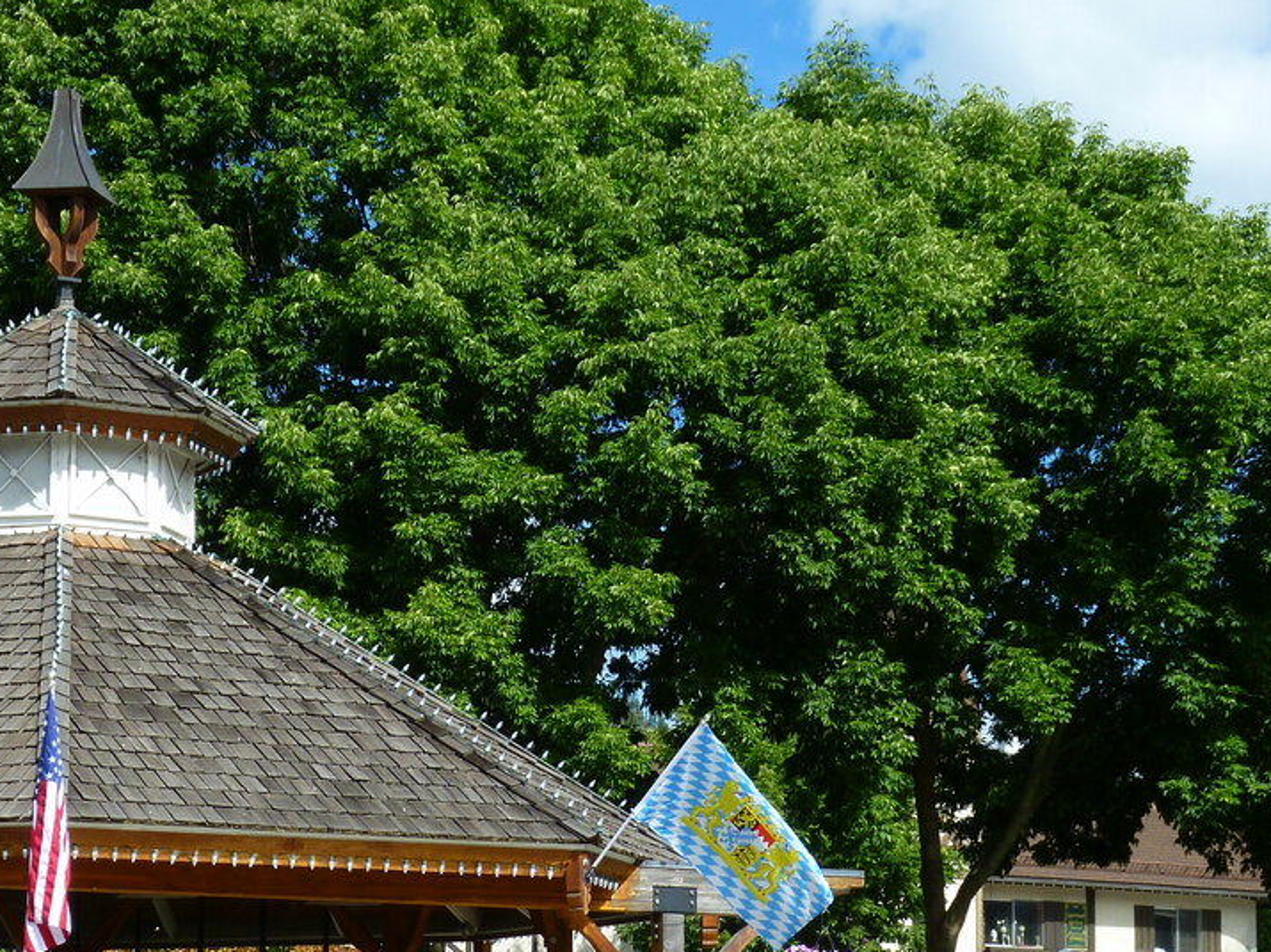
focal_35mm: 102
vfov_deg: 14.4
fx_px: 3745
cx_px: 459
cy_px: 755
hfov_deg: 19.2
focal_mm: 10.3
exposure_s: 1/320
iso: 80
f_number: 4.6
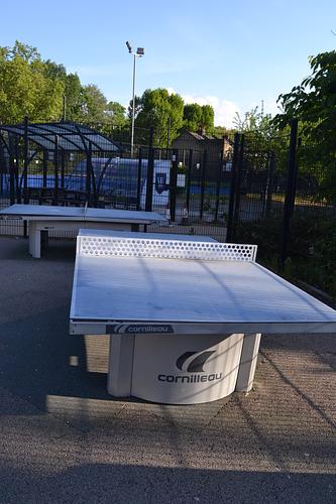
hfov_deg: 47.9
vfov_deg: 67.4
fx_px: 378
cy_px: 252
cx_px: 168
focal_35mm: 27
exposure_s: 1/160
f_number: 6.3
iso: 100
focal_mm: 18
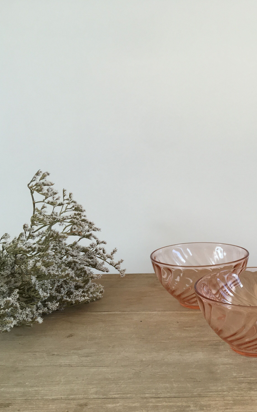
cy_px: 210
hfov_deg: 29.5
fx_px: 471
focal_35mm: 42
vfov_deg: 47.2
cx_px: 224
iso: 40
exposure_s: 1/100
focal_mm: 4.15
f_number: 2.2
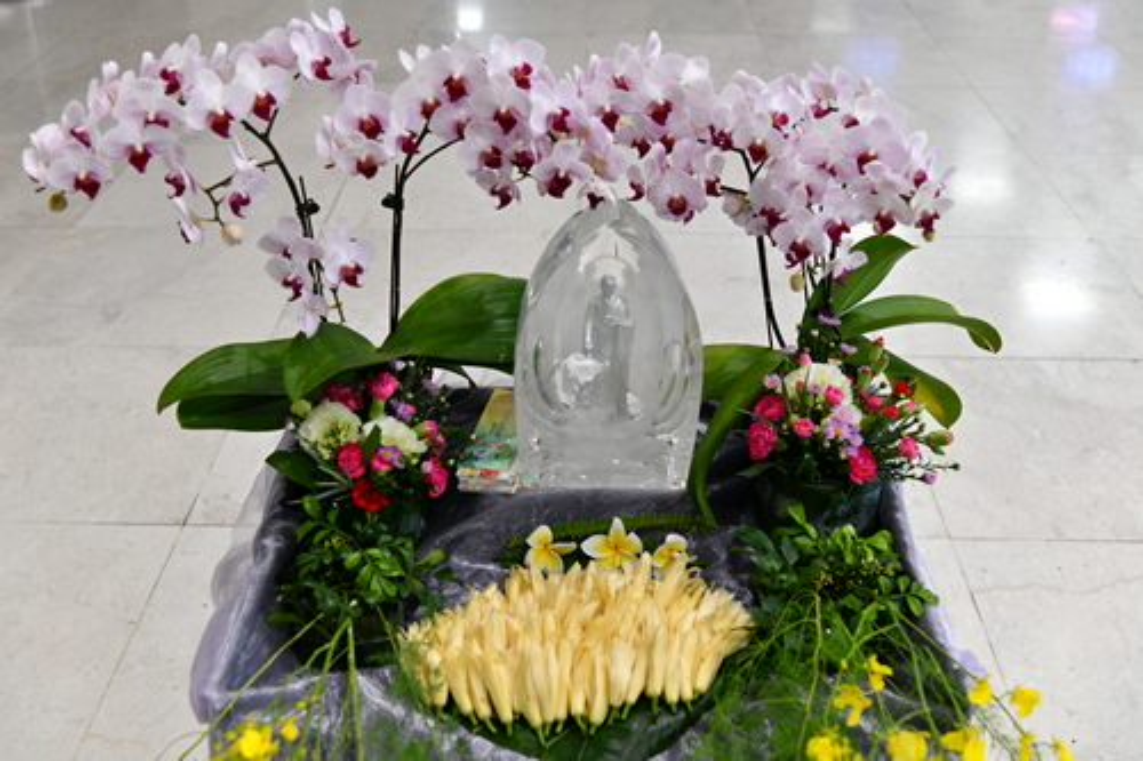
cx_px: 572
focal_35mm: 40
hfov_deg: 48.5
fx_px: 1270
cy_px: 380
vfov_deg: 33.4
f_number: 5
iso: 1600
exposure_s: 1/125
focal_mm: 40
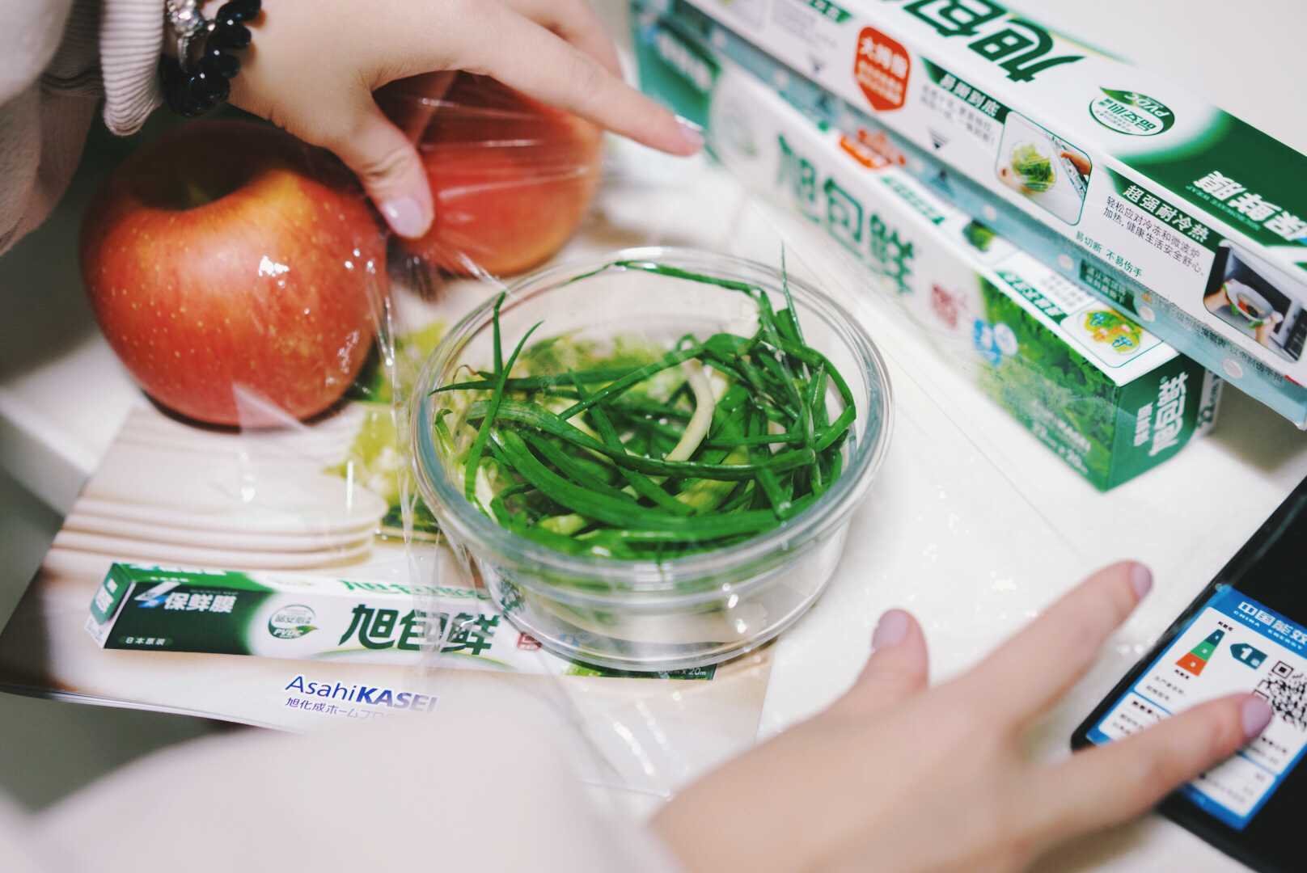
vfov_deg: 24.7
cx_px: 654
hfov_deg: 36.2
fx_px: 1998
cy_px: 436
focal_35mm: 55
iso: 640
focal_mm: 55
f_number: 2.5
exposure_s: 1/60
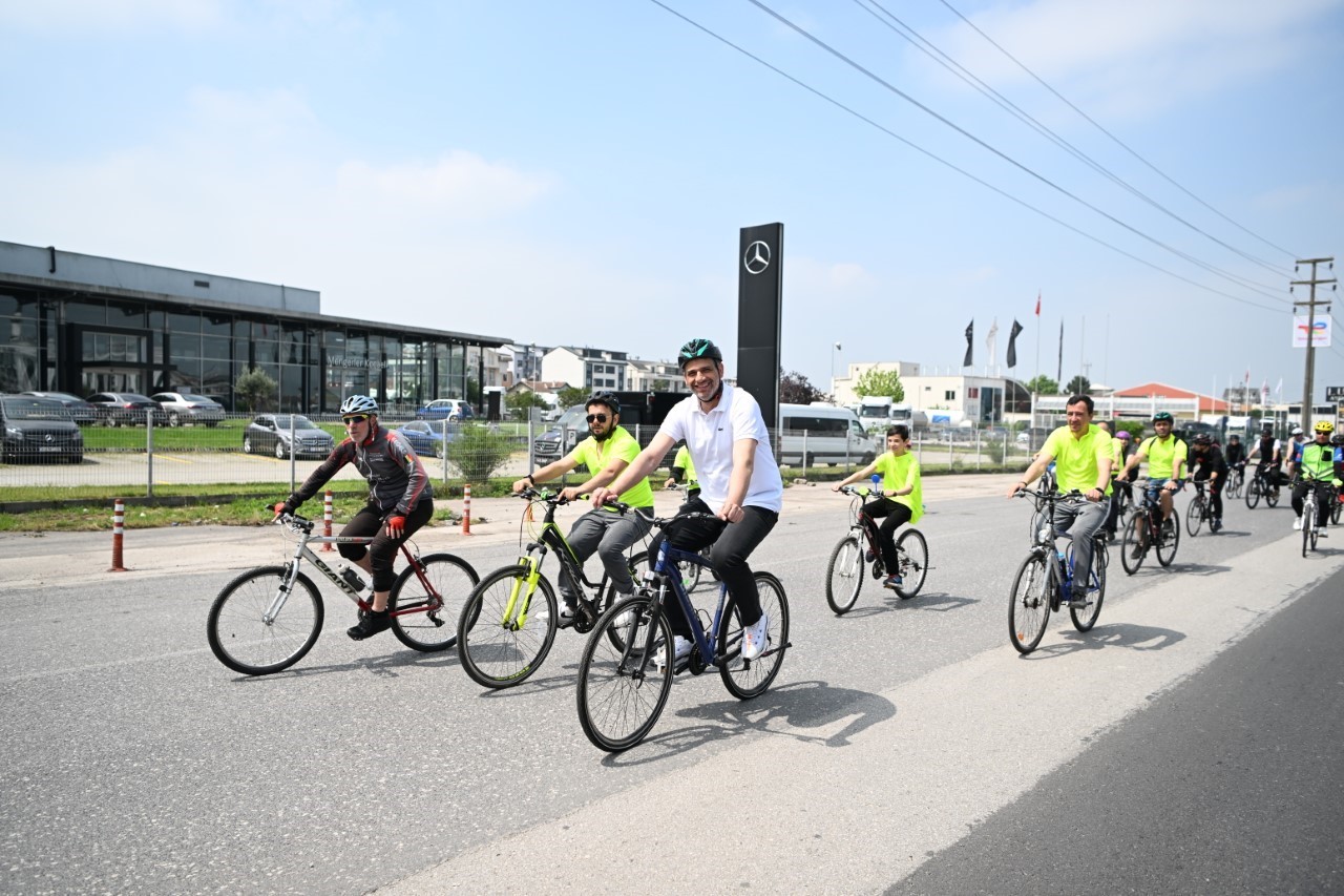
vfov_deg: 53.1
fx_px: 896
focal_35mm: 24
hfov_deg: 73.8
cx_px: 672
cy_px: 448
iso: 400
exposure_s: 1/6400
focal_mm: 24
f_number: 2.8
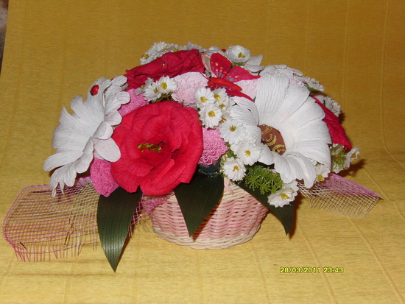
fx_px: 749
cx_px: 202
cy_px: 152
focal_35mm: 64
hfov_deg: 30.3
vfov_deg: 22.9
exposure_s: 1/60
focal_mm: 10.7
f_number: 4.3
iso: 100
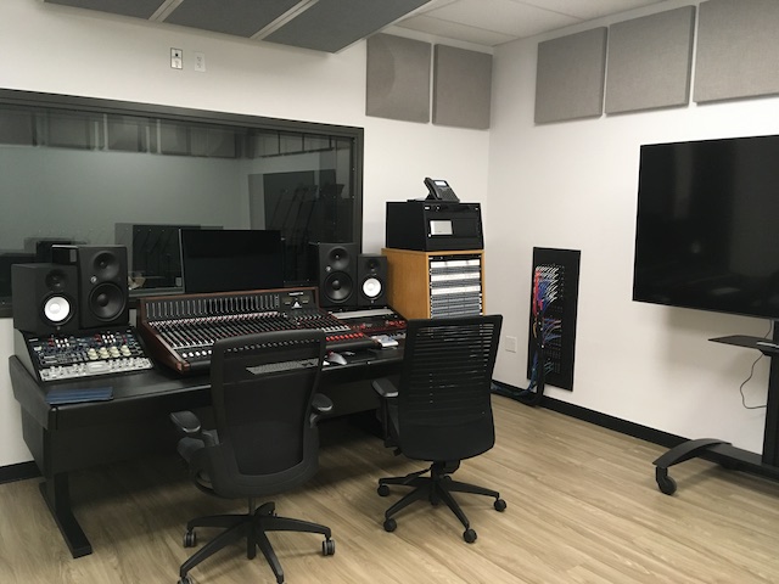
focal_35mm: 29
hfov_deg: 61.7
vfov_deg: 48.2
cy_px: 292
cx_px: 390
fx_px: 653
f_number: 2.2
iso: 160
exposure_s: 1/30
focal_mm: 4.15
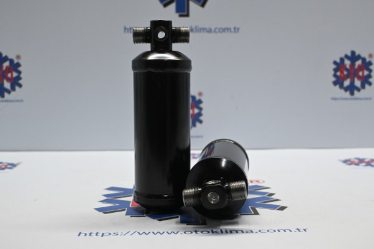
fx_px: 514
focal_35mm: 50
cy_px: 124
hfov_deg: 40.0
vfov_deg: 27.3
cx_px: 187
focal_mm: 33
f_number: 5
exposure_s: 1/125
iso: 1400
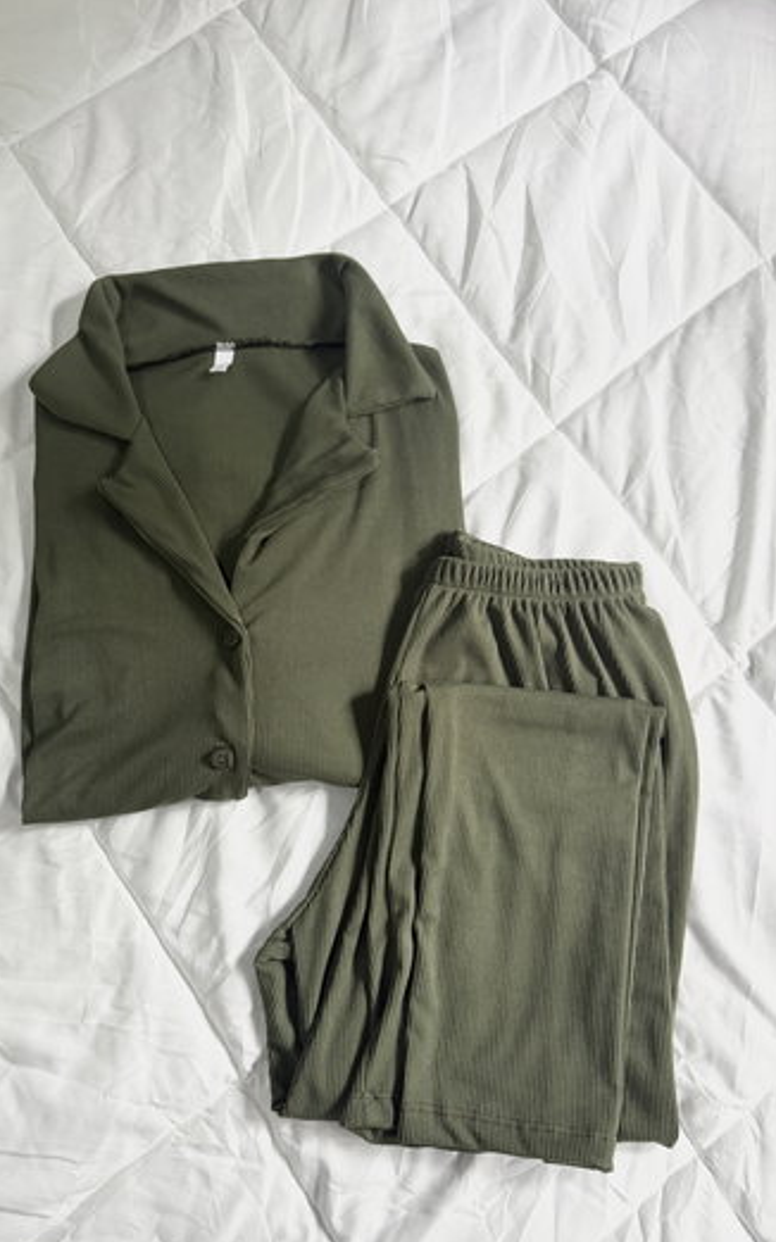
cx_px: 381
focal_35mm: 26
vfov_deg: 70.4
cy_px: 629
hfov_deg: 47.6
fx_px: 880
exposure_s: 1/60
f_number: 1.78
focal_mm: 6.76
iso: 320
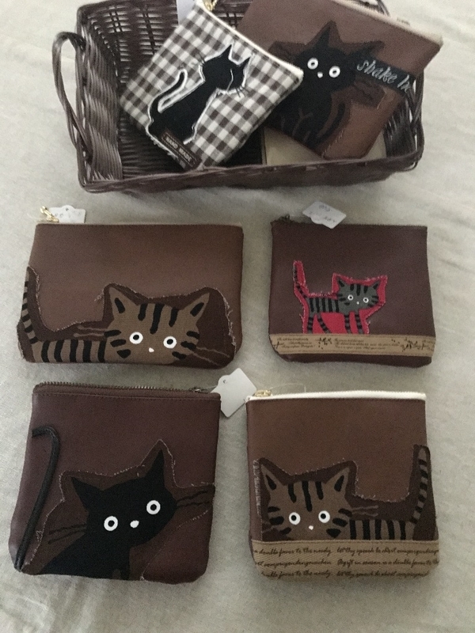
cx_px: 238
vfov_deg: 63.4
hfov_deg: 49.7
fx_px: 512
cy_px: 316
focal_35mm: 28
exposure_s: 1/15
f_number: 1.8
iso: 400
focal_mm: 3.99
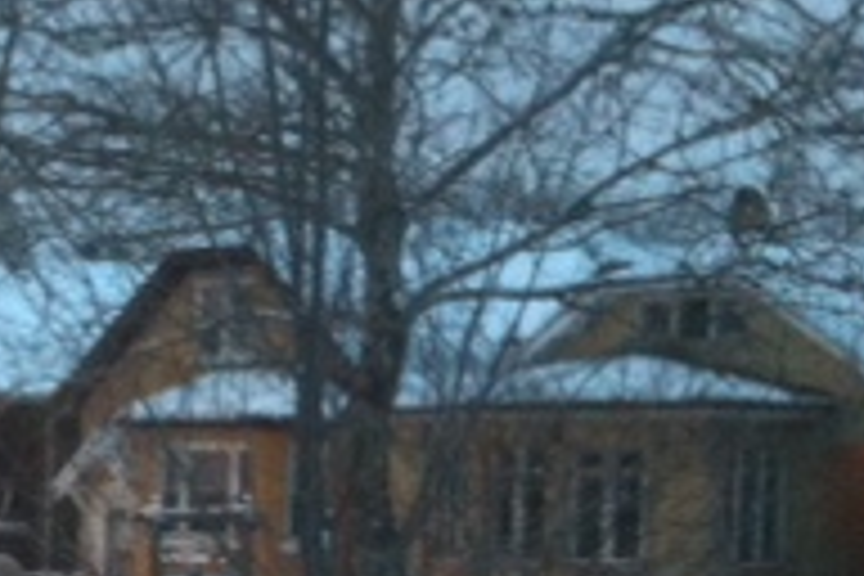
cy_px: 558
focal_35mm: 121
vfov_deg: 11.2
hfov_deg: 16.1
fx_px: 2904
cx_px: -216
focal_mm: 3.85
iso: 320
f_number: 2.8
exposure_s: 1/15
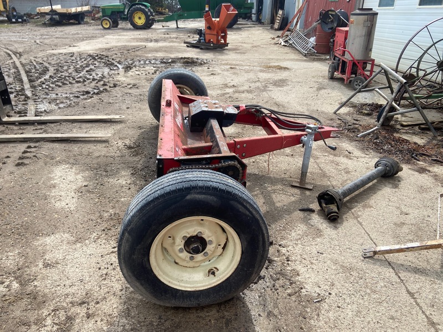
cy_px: 166
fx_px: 333
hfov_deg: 67.3
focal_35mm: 26
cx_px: 222
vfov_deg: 53.1
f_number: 1.8
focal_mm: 4.25
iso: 32
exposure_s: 1/1608
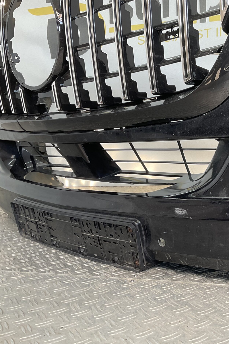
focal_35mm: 41
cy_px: 170
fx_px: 391
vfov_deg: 47.4
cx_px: 164
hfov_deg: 32.2
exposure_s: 1/120
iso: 25
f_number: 1.8
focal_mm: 3
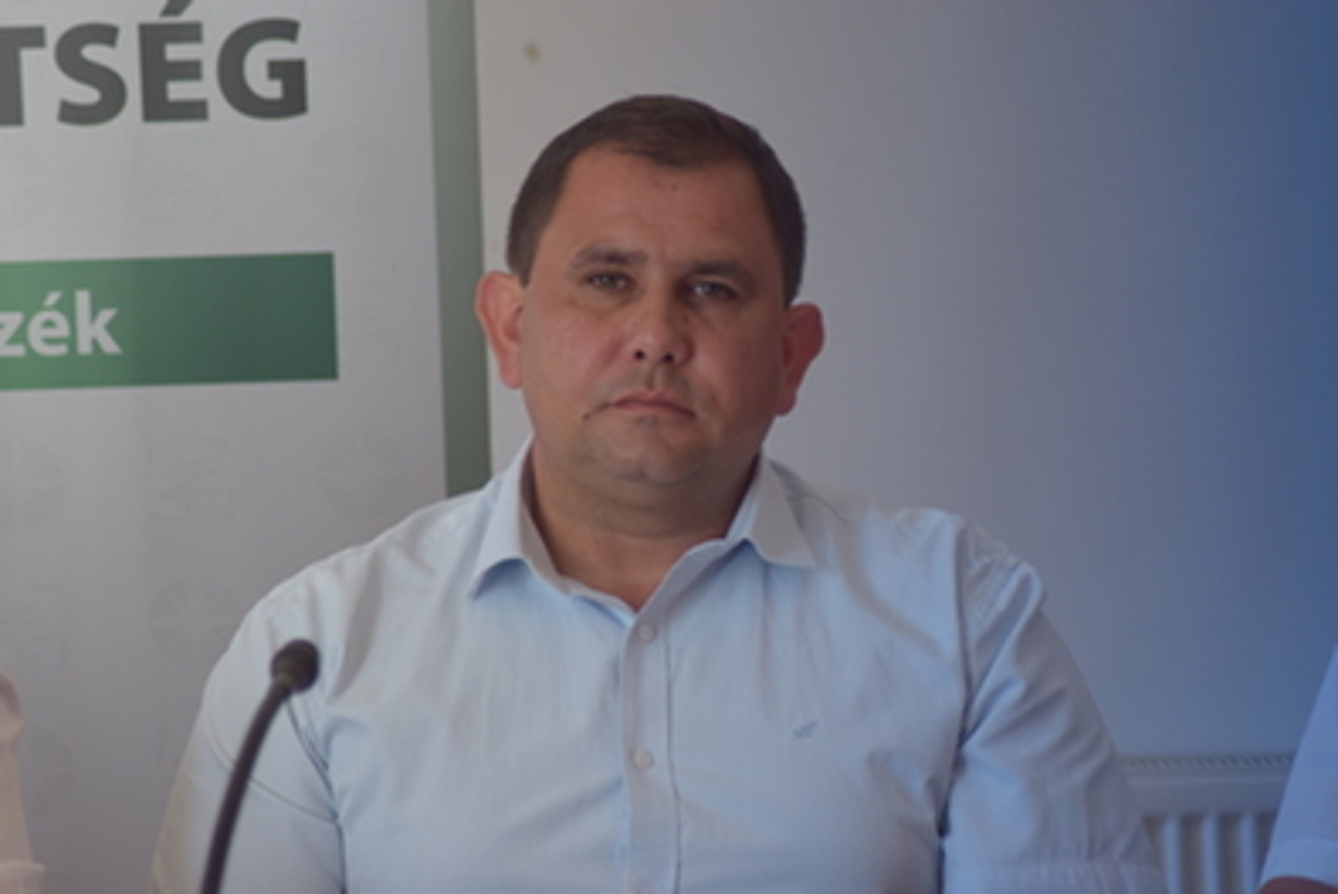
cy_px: 447
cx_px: 669
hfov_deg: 11.4
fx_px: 6695
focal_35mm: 180
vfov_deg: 7.6
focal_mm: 120
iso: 640
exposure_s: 1/250
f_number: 4.2
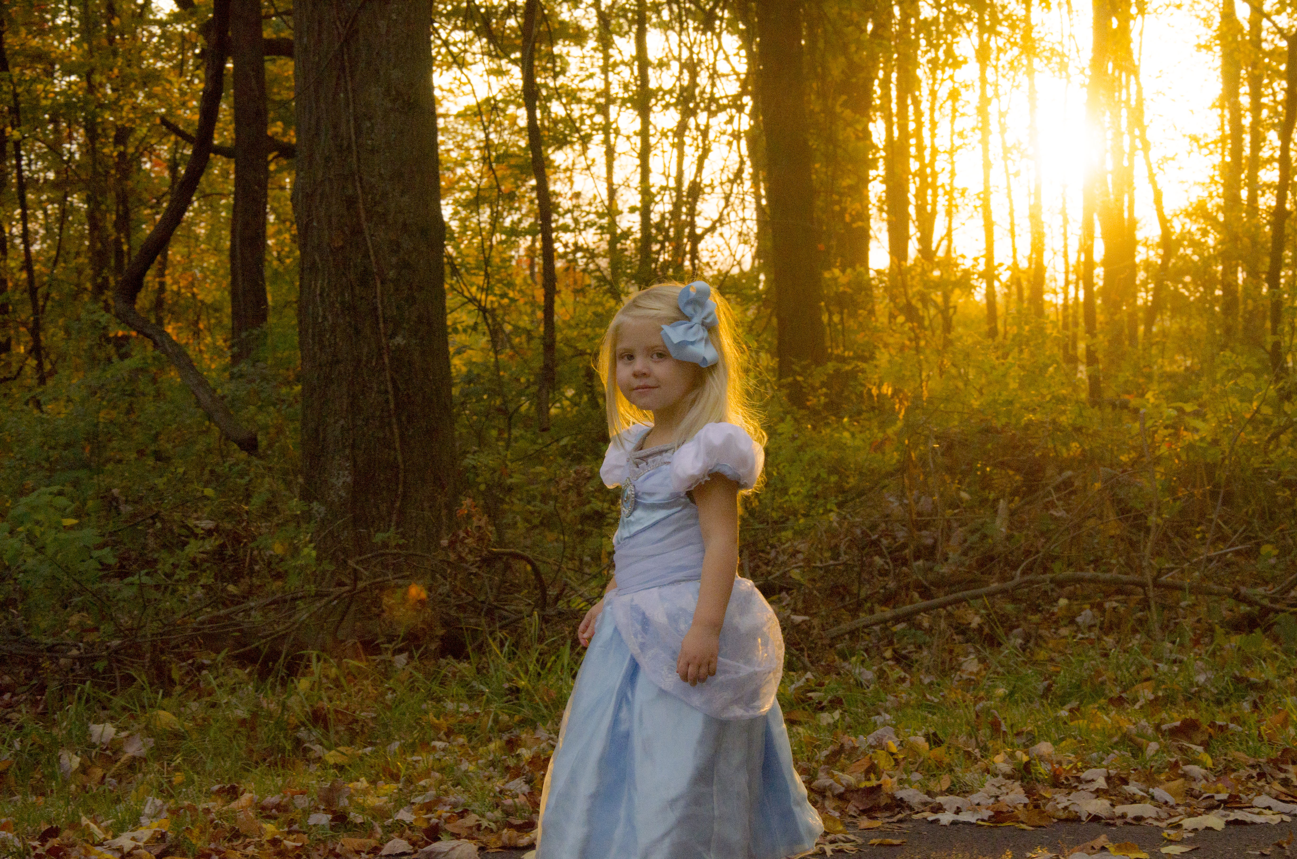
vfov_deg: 17.4
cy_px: 430
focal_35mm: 78
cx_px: 648
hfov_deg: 26.0
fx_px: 2804
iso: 500
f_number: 10
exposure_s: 1/400
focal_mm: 52
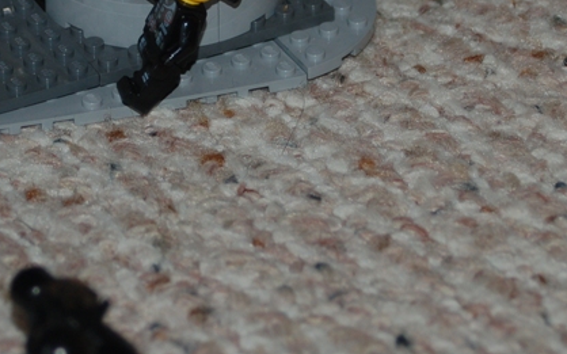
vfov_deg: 6.0
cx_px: 186
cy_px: 38
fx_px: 3399
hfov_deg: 9.5
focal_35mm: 220
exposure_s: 1/60
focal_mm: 80
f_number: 5.6
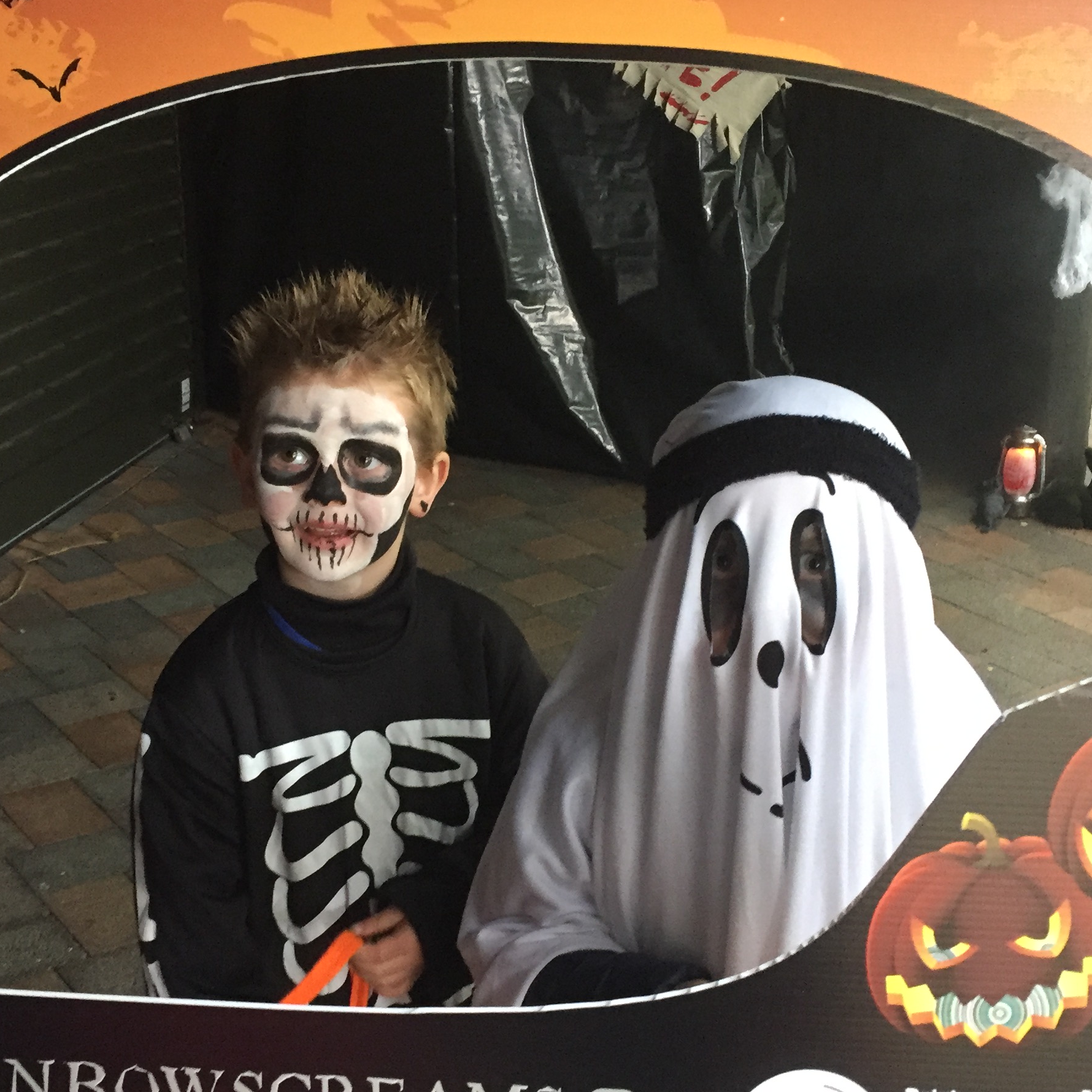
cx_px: 507
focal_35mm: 47
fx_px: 1677
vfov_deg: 36.1
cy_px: 557
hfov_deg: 36.0
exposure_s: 1/25
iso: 250
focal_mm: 4.15
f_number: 2.2
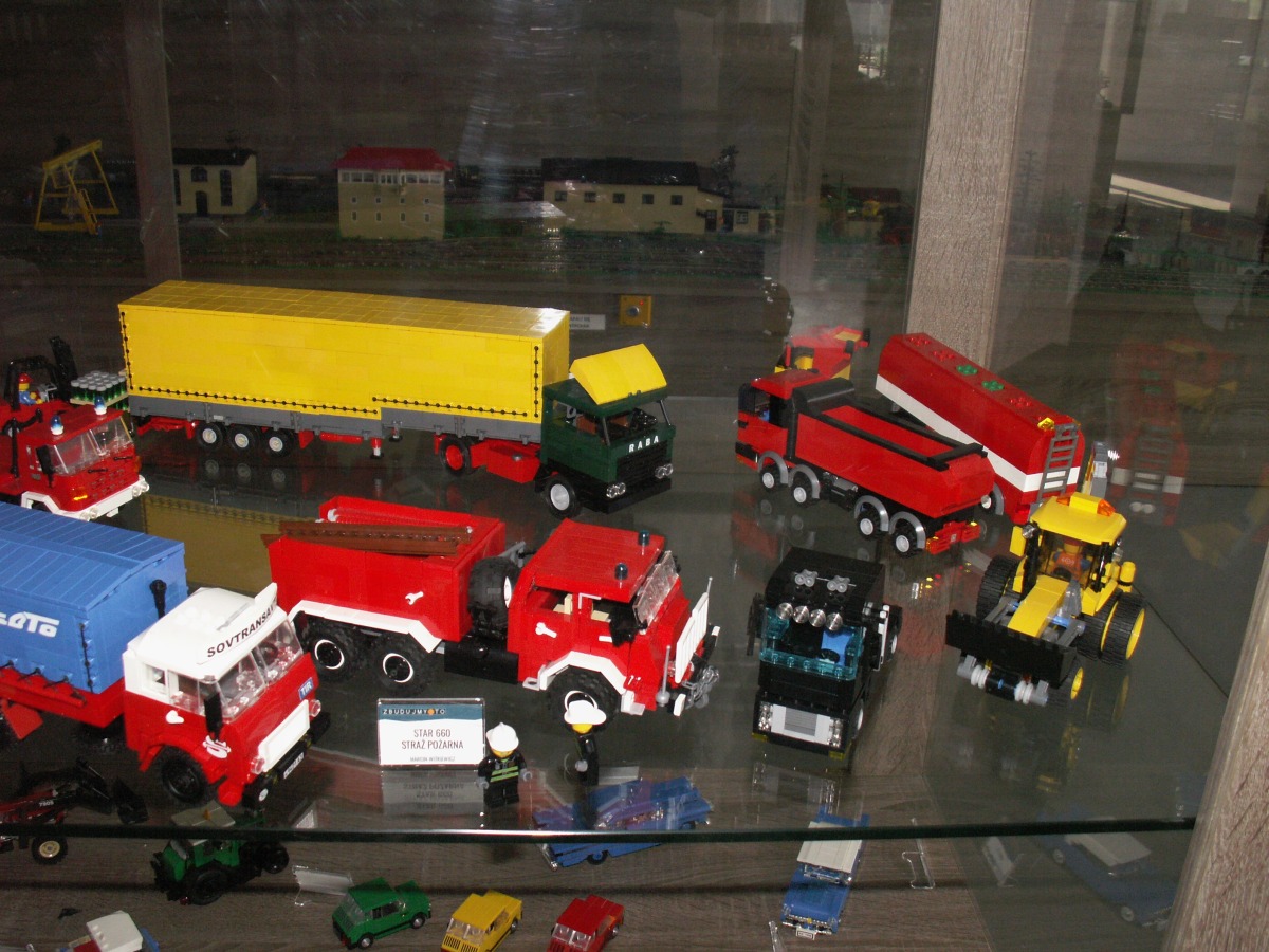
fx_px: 1283
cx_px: 634
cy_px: 476
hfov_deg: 52.6
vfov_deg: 40.7
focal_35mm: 35
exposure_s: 1/125
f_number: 2.8
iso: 160
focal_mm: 5.86
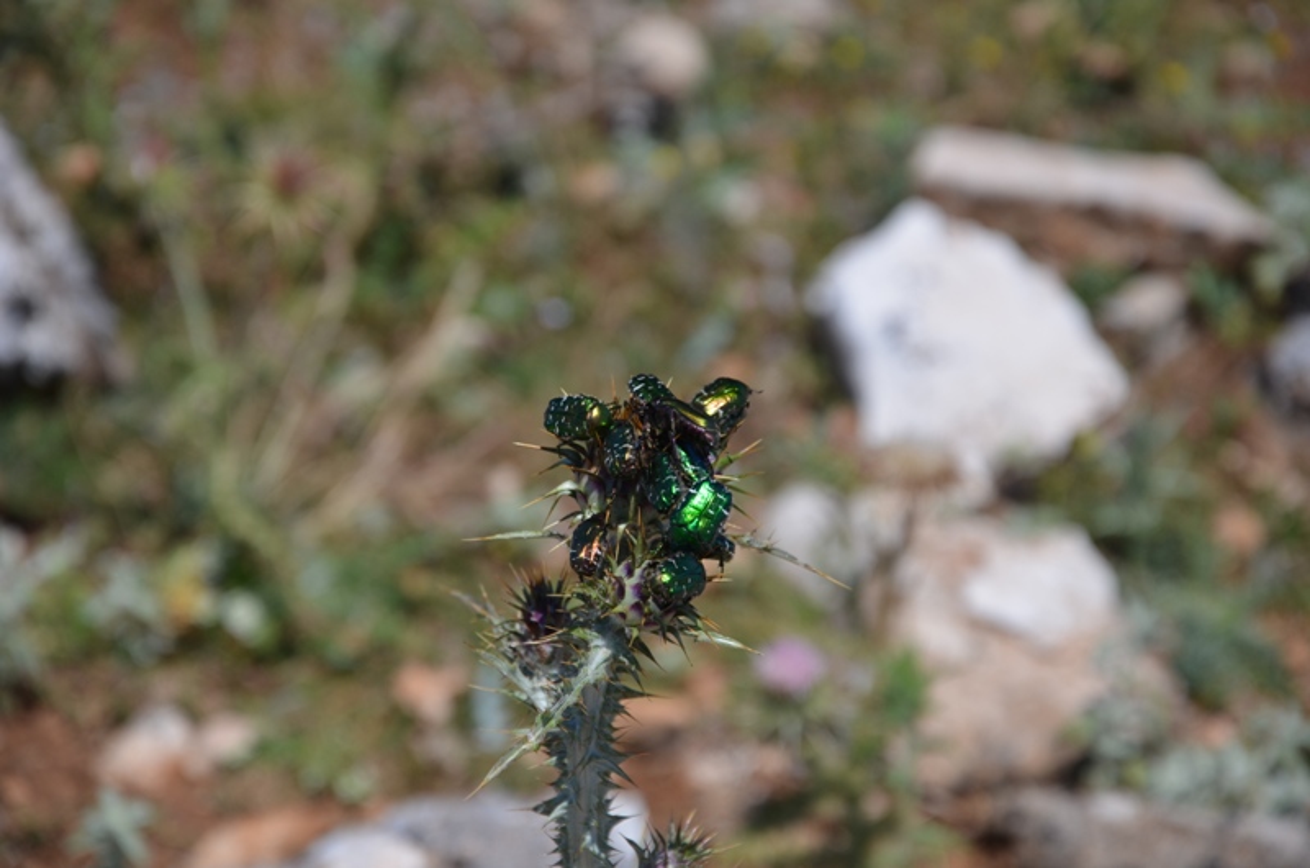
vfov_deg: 8.7
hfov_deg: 13.1
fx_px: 5720
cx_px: 655
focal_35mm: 158
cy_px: 434
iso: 100
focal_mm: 105
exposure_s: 1/200
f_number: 8
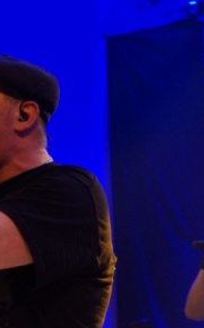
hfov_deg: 11.2
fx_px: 1033
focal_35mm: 116
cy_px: 163
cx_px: 2
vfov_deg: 18.0
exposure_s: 1/80
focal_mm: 50
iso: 3200
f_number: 5.6
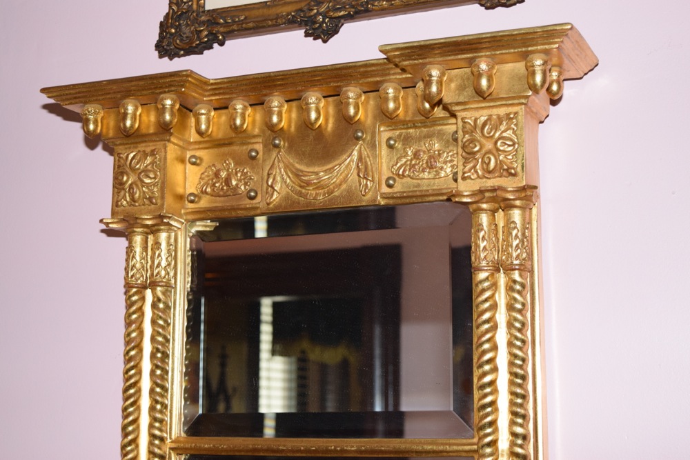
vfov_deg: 20.2
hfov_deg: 29.9
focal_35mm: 68
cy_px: 230
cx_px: 345
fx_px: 1294
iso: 1100
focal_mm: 45
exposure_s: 1/60
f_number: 5
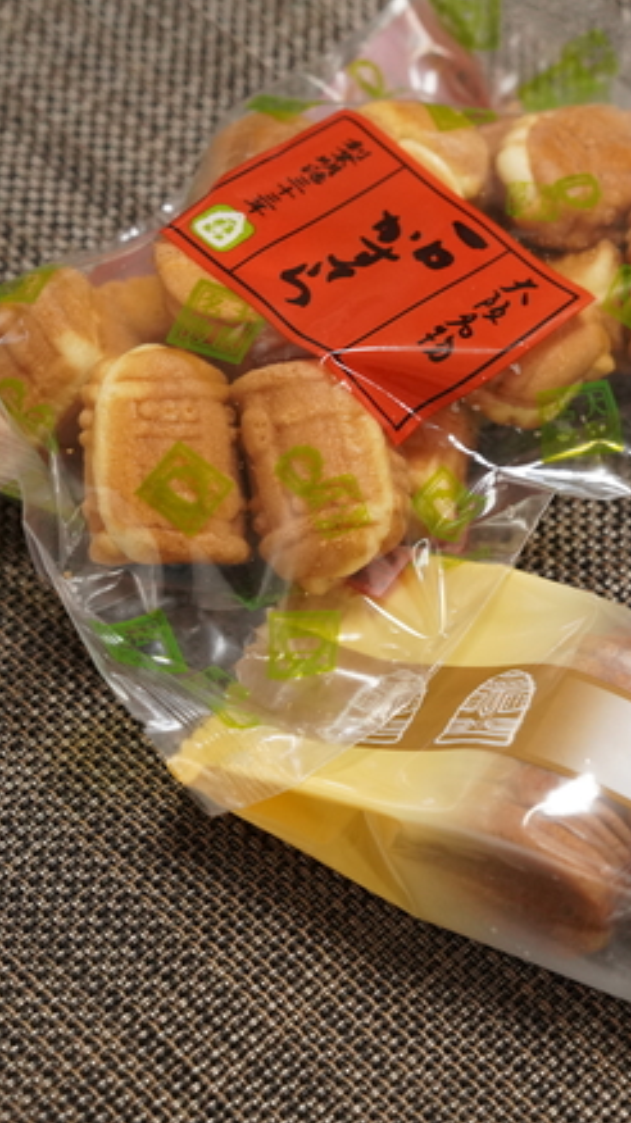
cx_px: 719
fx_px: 3038
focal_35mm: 102
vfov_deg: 21.0
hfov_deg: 11.7
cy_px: 582
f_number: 5.6
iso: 2500
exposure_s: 1/100
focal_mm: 61
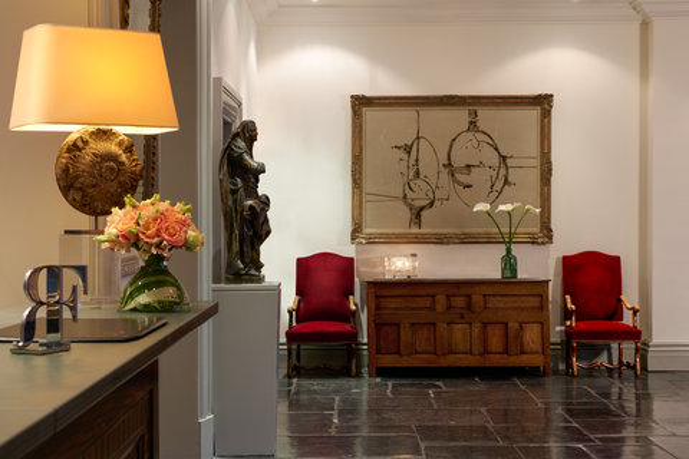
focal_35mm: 62
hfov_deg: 32.4
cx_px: 344
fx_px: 1187
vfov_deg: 21.9
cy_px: 230
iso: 200
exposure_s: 4
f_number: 14
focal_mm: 62
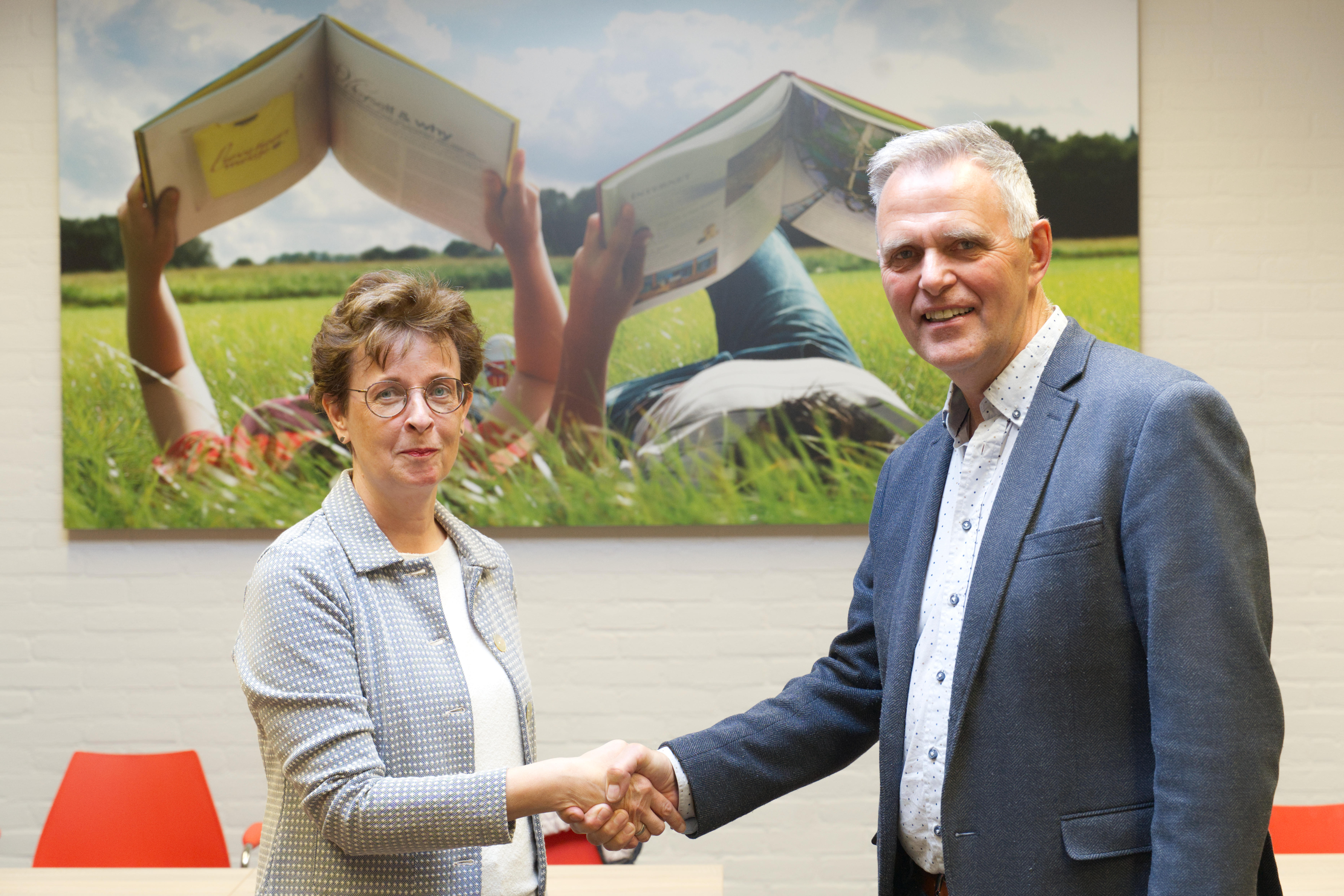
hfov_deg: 36.2
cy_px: 448
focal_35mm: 55
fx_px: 2054
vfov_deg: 24.6
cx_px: 672
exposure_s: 1/125
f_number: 5.6
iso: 1600
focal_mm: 55
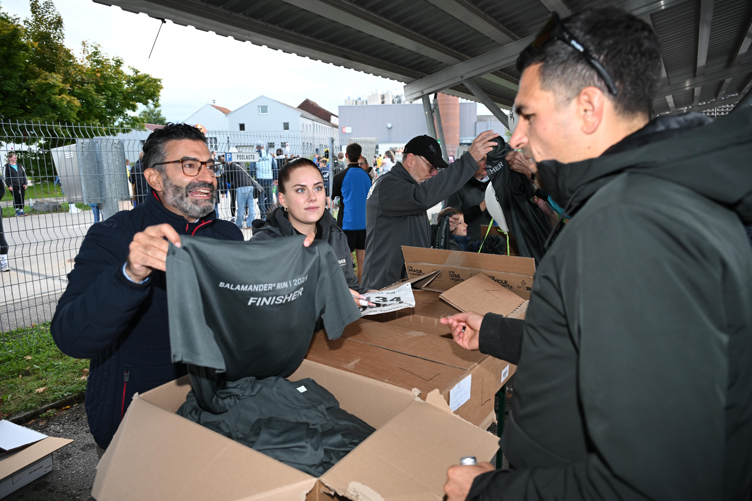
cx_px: 376
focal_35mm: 24
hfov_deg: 73.7
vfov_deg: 53.1
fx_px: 501
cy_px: 250
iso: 400
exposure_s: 1/160
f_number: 4
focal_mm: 24
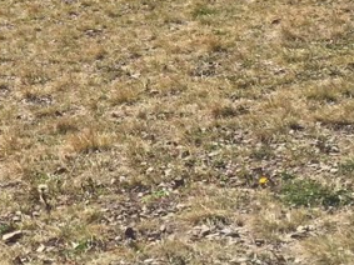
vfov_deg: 13.4
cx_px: -99
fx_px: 1073
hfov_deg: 17.6
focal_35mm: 105
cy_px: -115
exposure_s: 1/2083
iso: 32
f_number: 2.2
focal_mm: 4.15
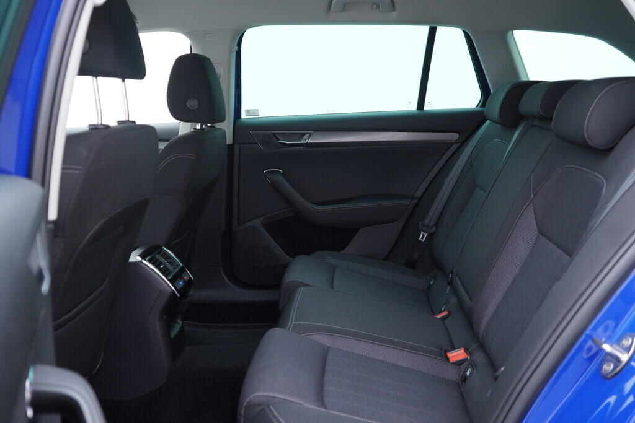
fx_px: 635
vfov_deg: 36.9
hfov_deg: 53.1
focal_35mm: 36
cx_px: 318
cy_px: 212
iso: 320
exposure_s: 1/40
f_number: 2.8
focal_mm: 24
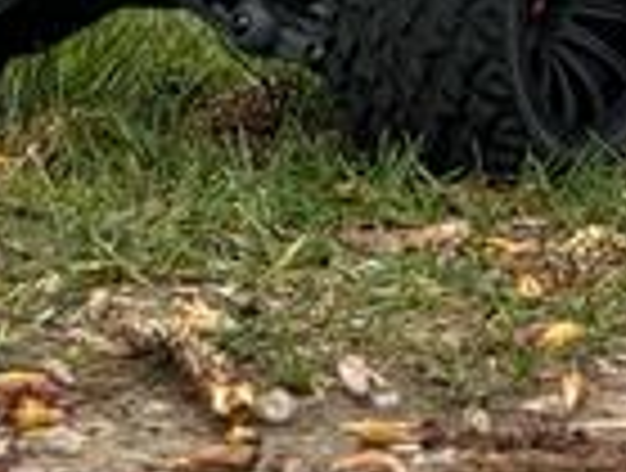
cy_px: 13
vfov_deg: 2.4
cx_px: 549
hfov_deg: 3.2
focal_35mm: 620
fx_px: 11241
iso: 50
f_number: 2.8
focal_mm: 15.66
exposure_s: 1/352
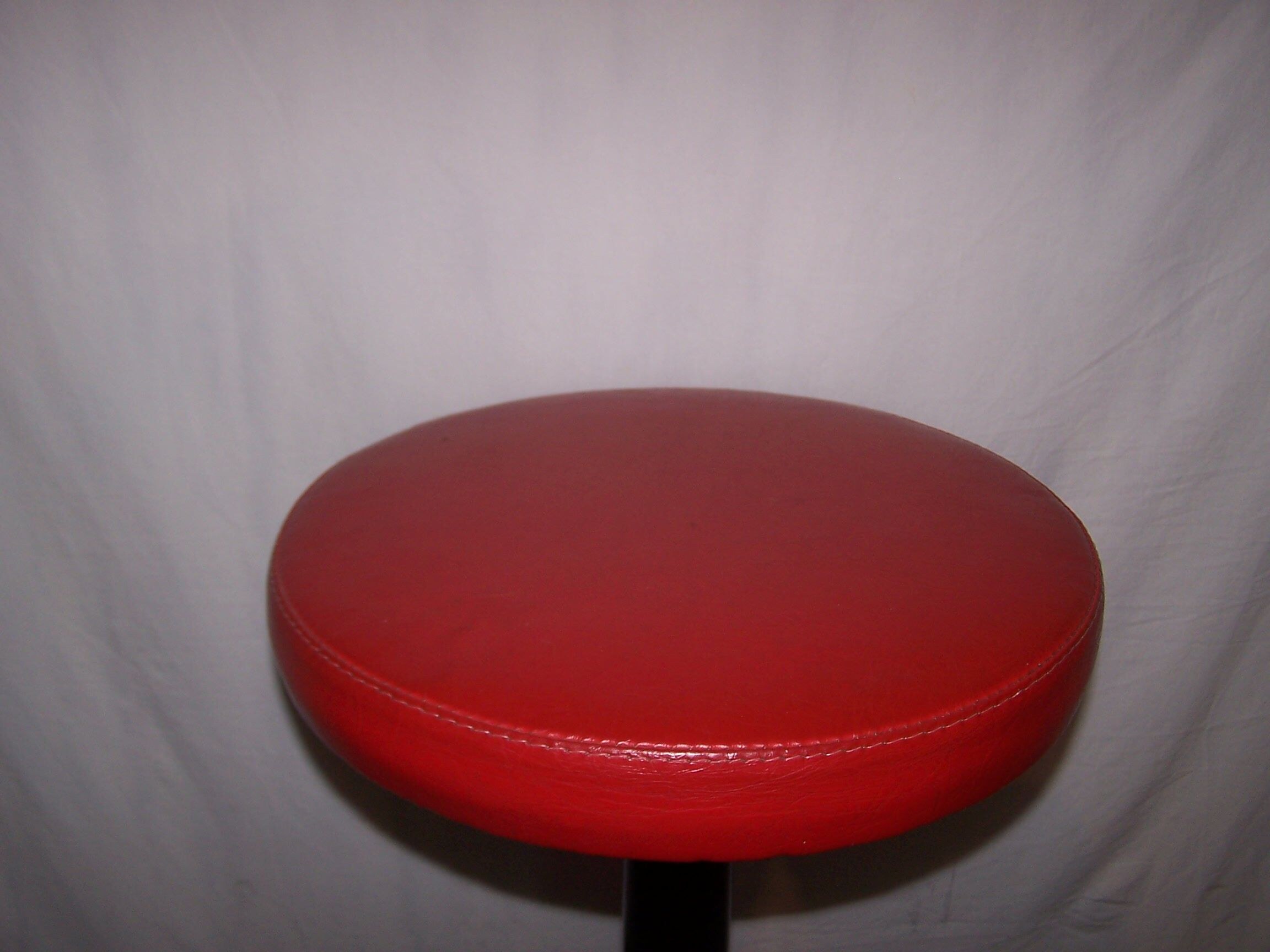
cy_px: 476
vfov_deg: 37.7
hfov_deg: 49.0
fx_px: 1394
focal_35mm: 38
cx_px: 635
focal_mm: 6.3
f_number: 2.8
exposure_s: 1/60
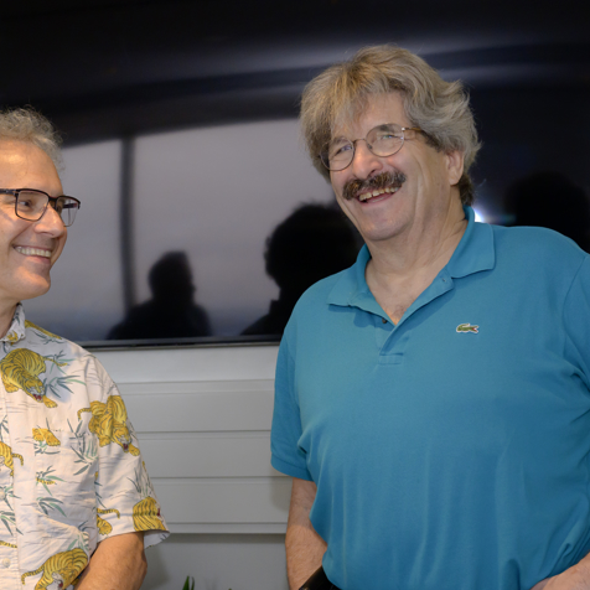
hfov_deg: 18.9
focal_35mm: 91
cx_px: 123
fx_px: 1755
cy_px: 395
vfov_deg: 19.0
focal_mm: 51
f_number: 5
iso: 2000
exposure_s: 1/200
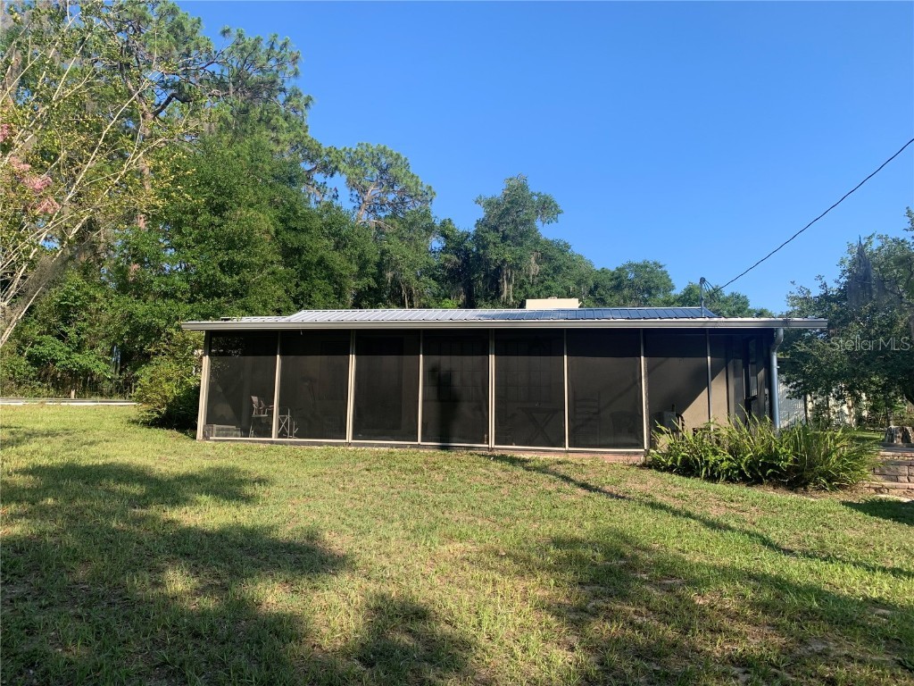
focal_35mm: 26
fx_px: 687
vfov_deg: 53.1
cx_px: 457
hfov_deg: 67.3
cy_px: 343
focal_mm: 4.25
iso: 25
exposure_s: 1/1021
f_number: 1.8
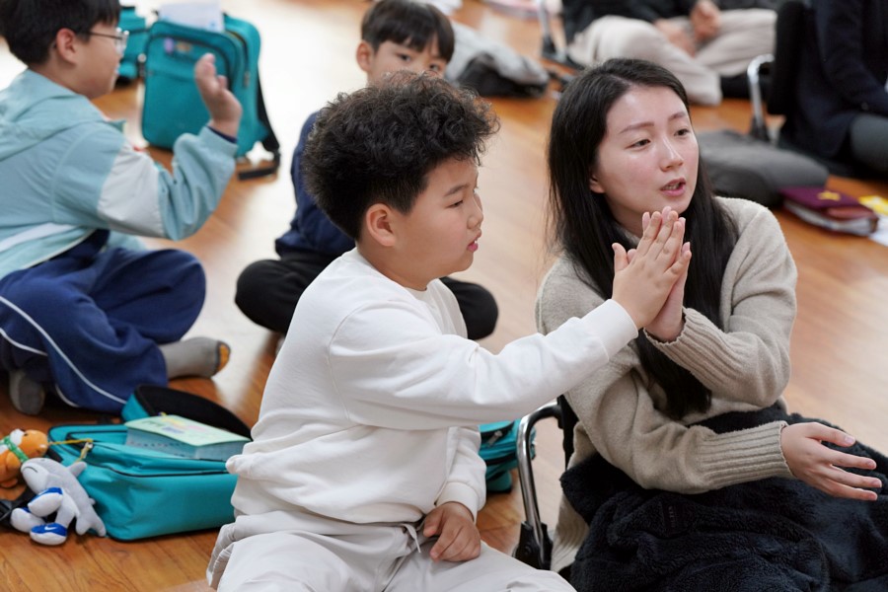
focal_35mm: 70
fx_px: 1727
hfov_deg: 28.8
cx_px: 444
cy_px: 296
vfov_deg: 19.5
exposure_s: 1/160
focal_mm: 70
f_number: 4
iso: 2000
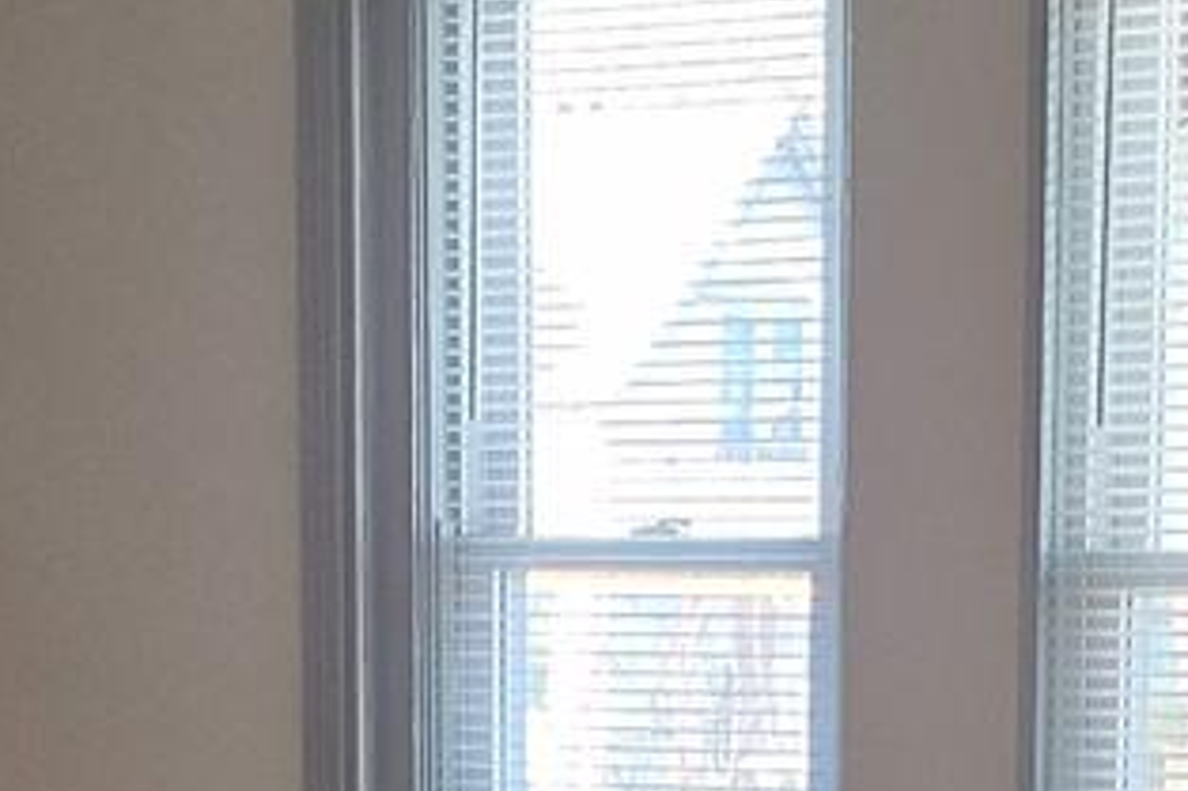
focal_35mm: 156
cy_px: 1510
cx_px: 620
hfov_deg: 13.2
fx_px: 5145
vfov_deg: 8.4
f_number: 1.8
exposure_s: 1/180
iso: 200
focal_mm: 5.4
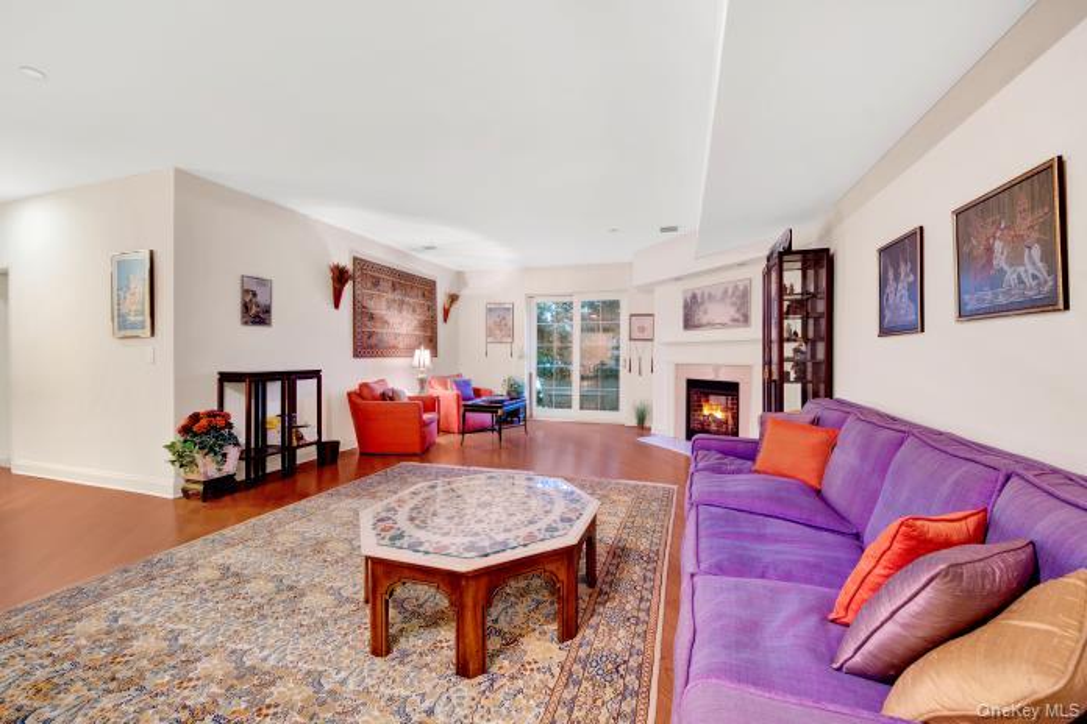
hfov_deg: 112.6
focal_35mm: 12
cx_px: 544
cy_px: 362
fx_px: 362
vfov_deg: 90.0
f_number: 8
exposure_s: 15
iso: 100
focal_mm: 8
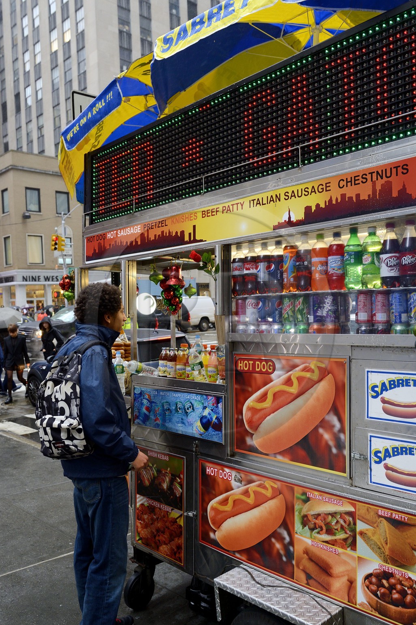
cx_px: 209
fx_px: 521
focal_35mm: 30
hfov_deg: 43.5
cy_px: 322
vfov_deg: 62.0
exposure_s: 1/125
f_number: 5
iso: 800
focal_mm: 29
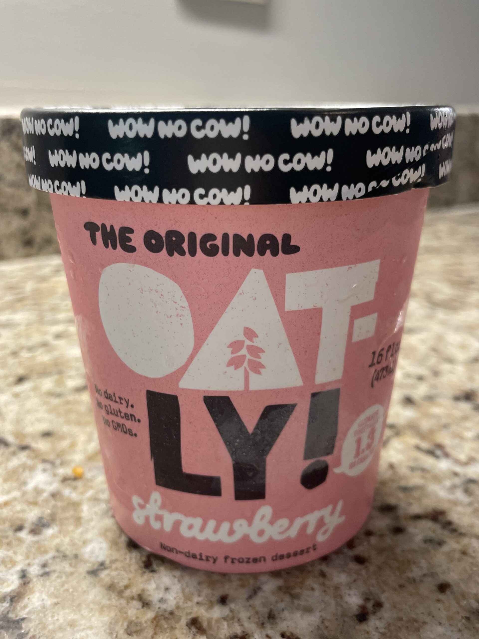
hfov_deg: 53.1
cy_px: 320
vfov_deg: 67.3
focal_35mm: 26
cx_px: 240
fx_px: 480
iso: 160
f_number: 1.6
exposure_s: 1/60
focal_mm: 4.2
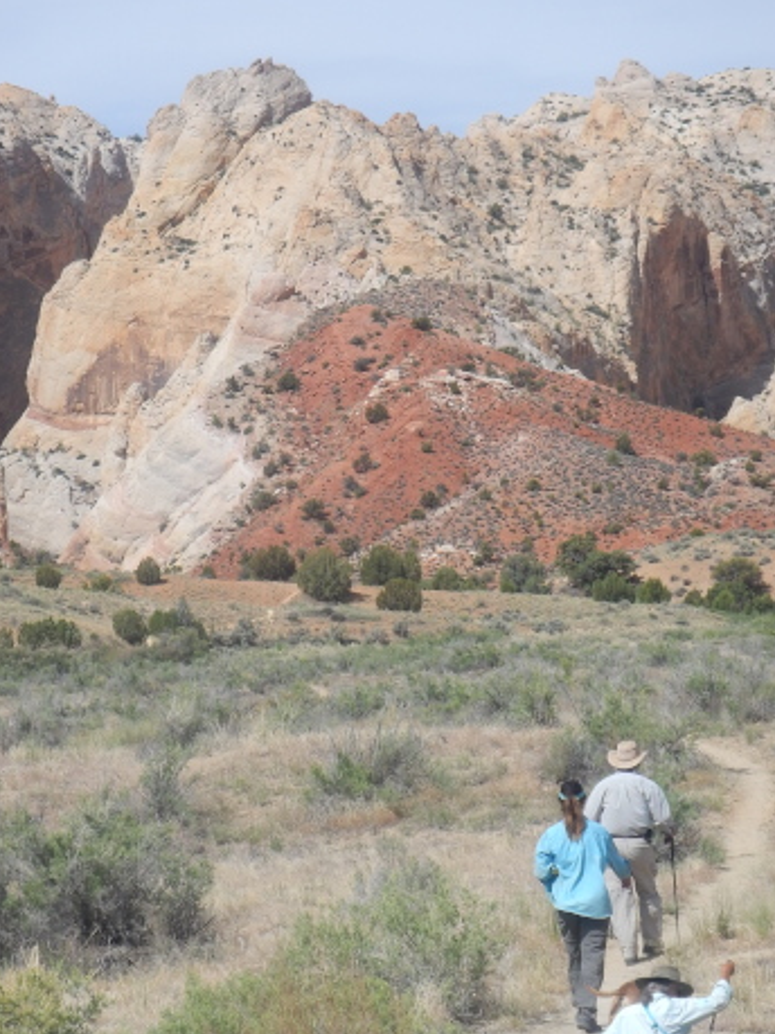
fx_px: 3554
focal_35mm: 119
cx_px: 313
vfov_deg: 16.6
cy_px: 559
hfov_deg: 12.4
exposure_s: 1/1000
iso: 125
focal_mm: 16.4
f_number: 4.5
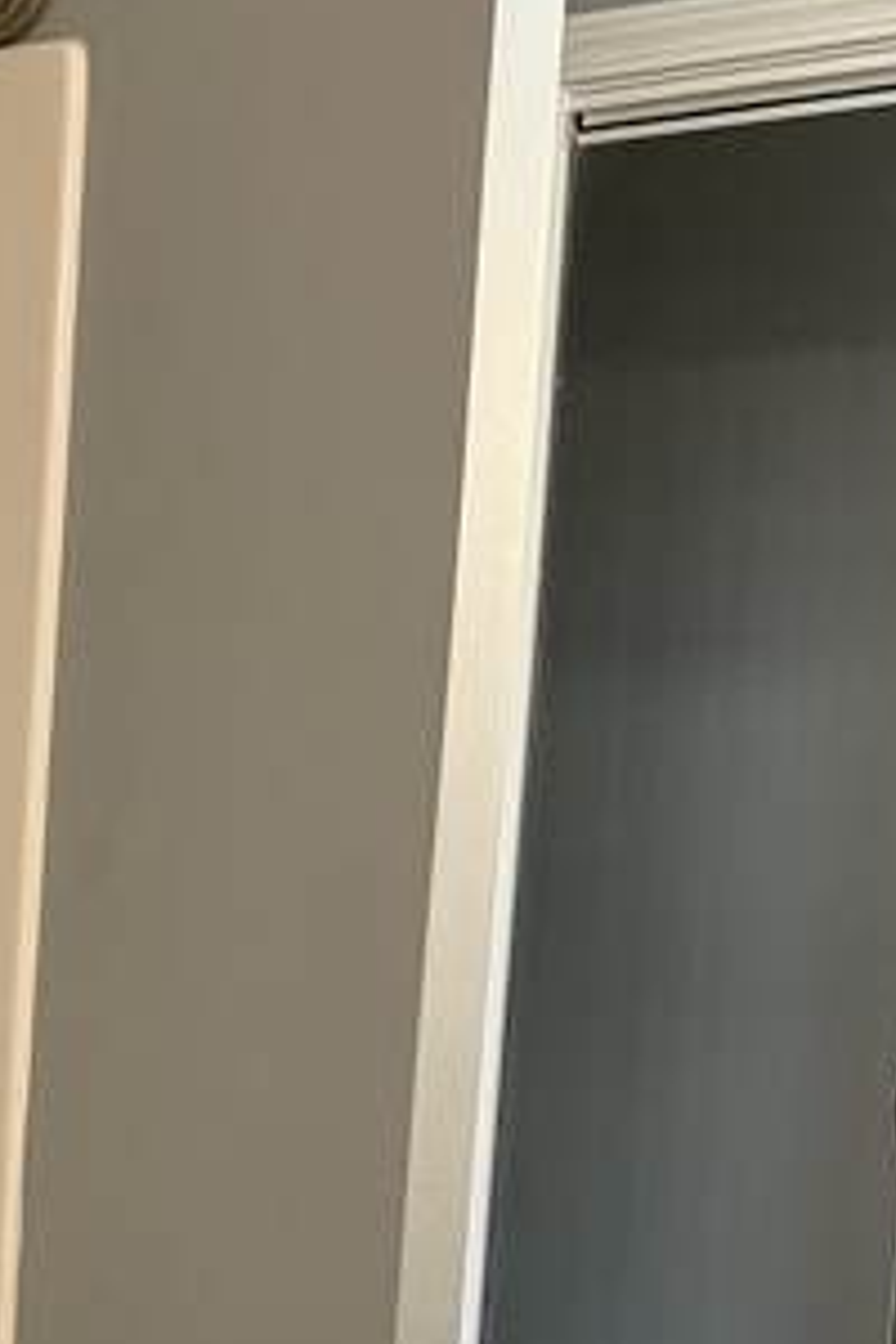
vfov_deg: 24.1
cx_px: -448
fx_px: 2986
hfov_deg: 15.7
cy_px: 1375
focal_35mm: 80
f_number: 1.78
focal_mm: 6.76
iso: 200
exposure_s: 1/60
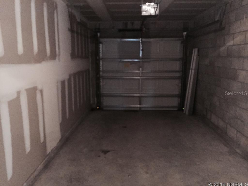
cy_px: 93
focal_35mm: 29
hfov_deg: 61.7
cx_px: 124
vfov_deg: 48.2
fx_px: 208
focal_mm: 4.15
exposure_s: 1/15
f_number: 2.2
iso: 500
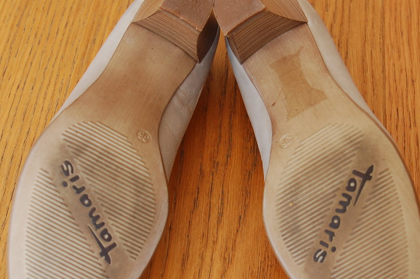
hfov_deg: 26.4
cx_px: 220
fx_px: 896
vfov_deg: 17.7
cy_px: 157
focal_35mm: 77
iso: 400
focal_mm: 29
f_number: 5
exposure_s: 1/100
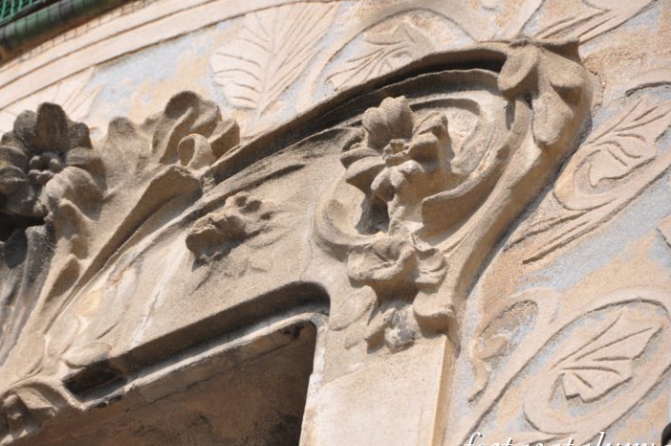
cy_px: 222
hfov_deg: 6.0
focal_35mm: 342
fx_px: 6366
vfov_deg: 4.0
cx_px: 296
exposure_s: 1/640
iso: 200
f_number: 6.3
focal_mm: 200
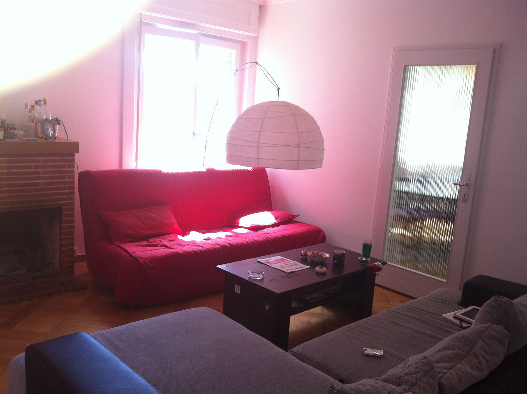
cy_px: 197
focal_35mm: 35
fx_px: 532
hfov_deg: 52.7
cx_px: 264
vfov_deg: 40.6
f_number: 2.8
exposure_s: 1/42
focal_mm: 3.85
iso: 80
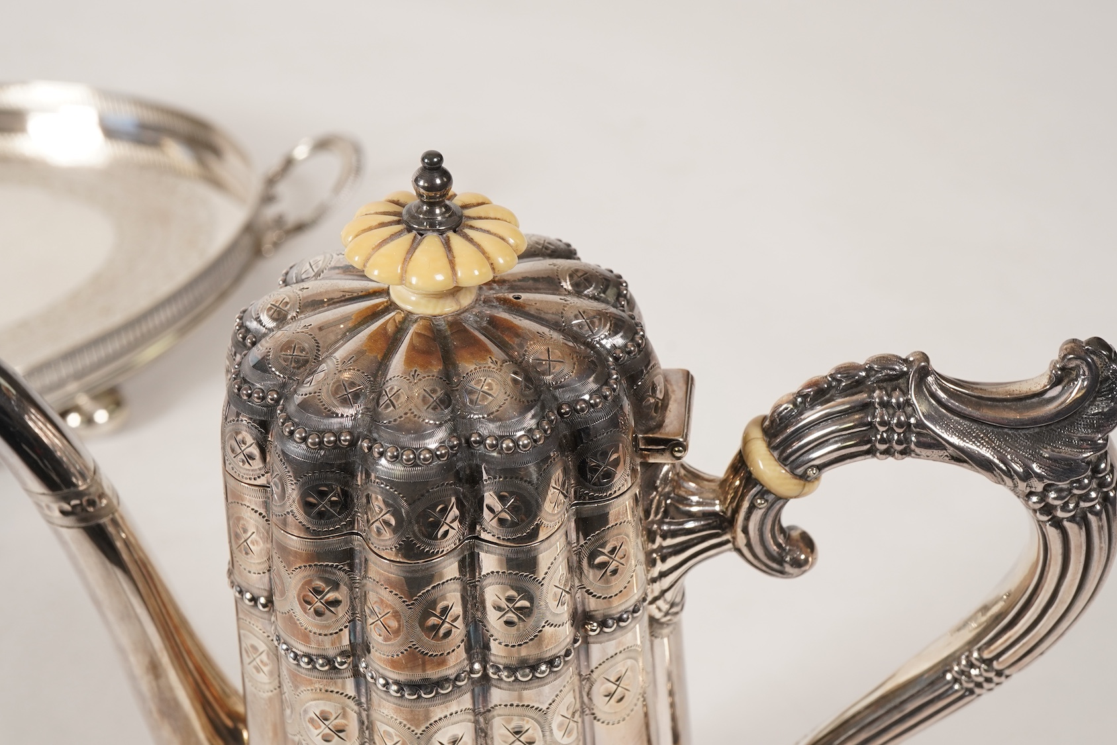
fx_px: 1396
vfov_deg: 29.9
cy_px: 372
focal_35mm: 45
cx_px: 558
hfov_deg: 43.6
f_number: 16
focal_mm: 30
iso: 400
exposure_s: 1/125
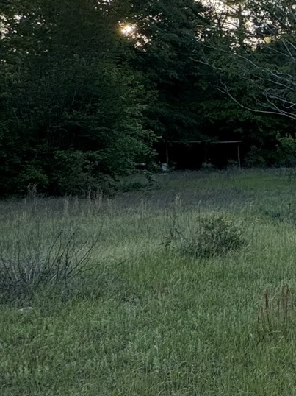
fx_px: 685
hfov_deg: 17.5
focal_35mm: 60
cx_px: 591
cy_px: 174
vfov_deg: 32.2
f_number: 2.2
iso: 40
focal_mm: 2.22
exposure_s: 1/485
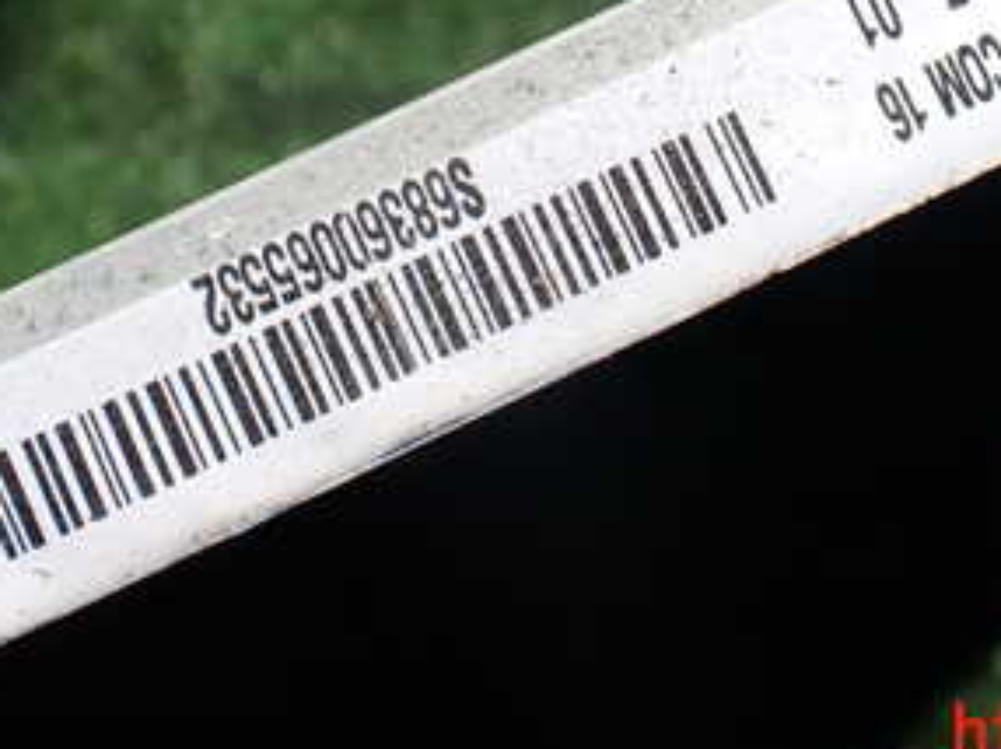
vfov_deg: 22.3
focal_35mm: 63
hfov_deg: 30.4
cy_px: -7
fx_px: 1820
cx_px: 693
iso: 100
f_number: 3.2
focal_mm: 5.4
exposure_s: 1/1000
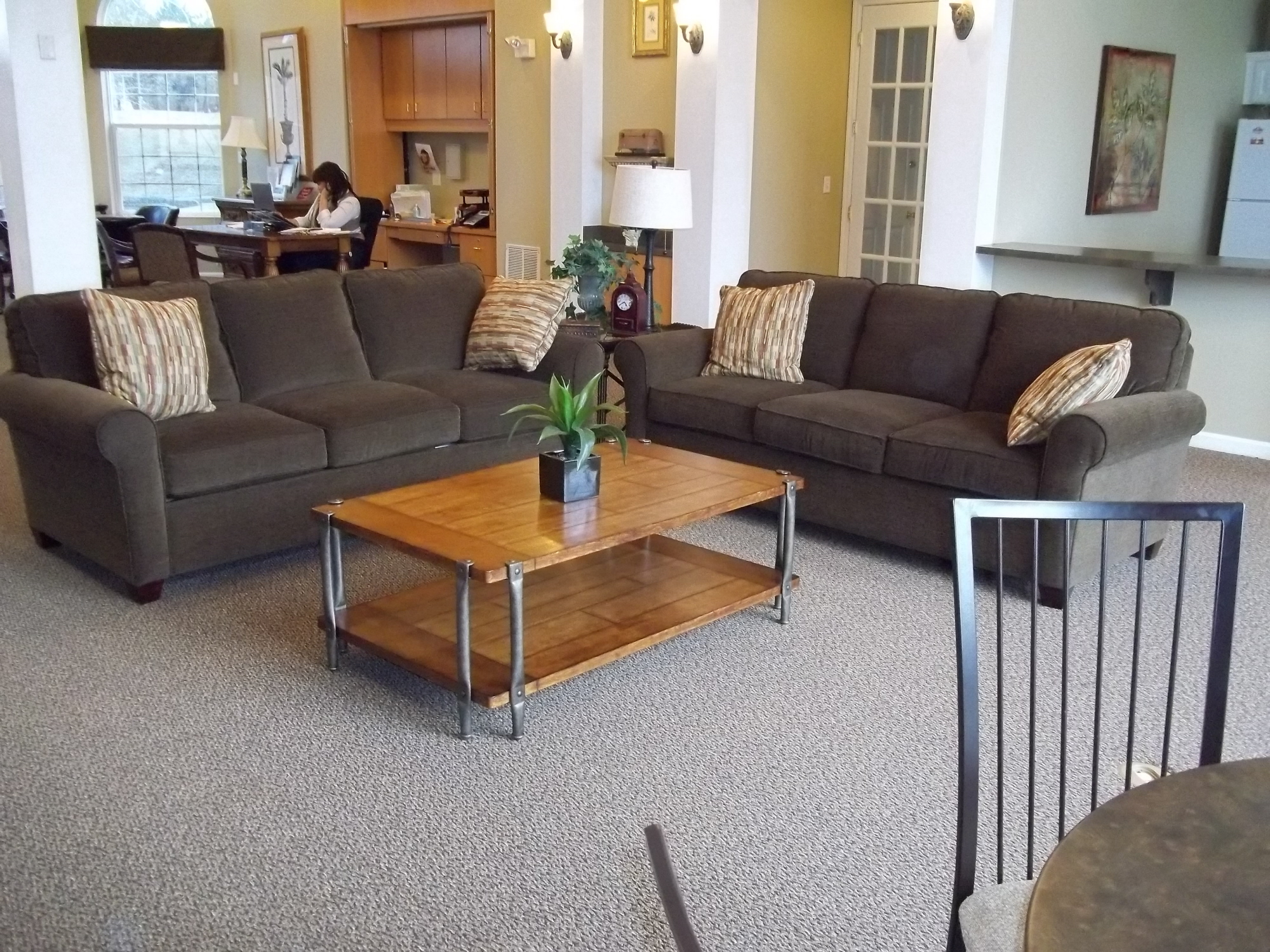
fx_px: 1174
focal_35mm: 32
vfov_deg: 44.2
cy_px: 476
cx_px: 635
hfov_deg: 56.8
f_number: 2.9
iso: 400
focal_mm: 5.7
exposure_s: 1/40
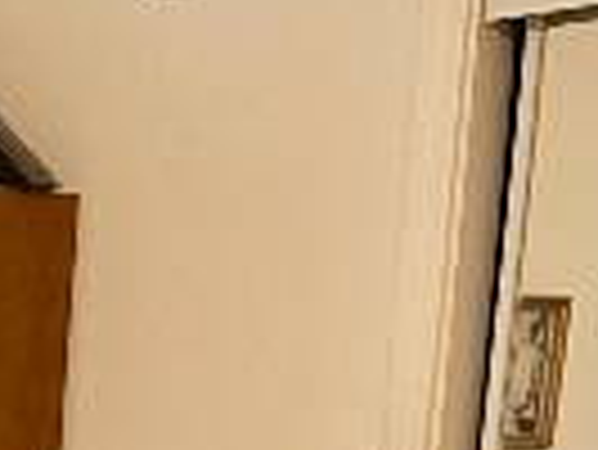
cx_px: -976
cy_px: 1303
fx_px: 2870
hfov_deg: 10.0
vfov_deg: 7.9
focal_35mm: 166
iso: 250
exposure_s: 1/60
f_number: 1.6
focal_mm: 5.96
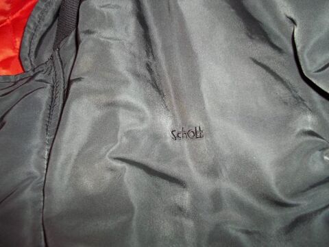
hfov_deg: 56.8
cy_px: 124
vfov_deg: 44.2
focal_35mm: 32
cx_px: 164
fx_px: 304
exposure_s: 1/30
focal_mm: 5.7
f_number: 2.9
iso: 80
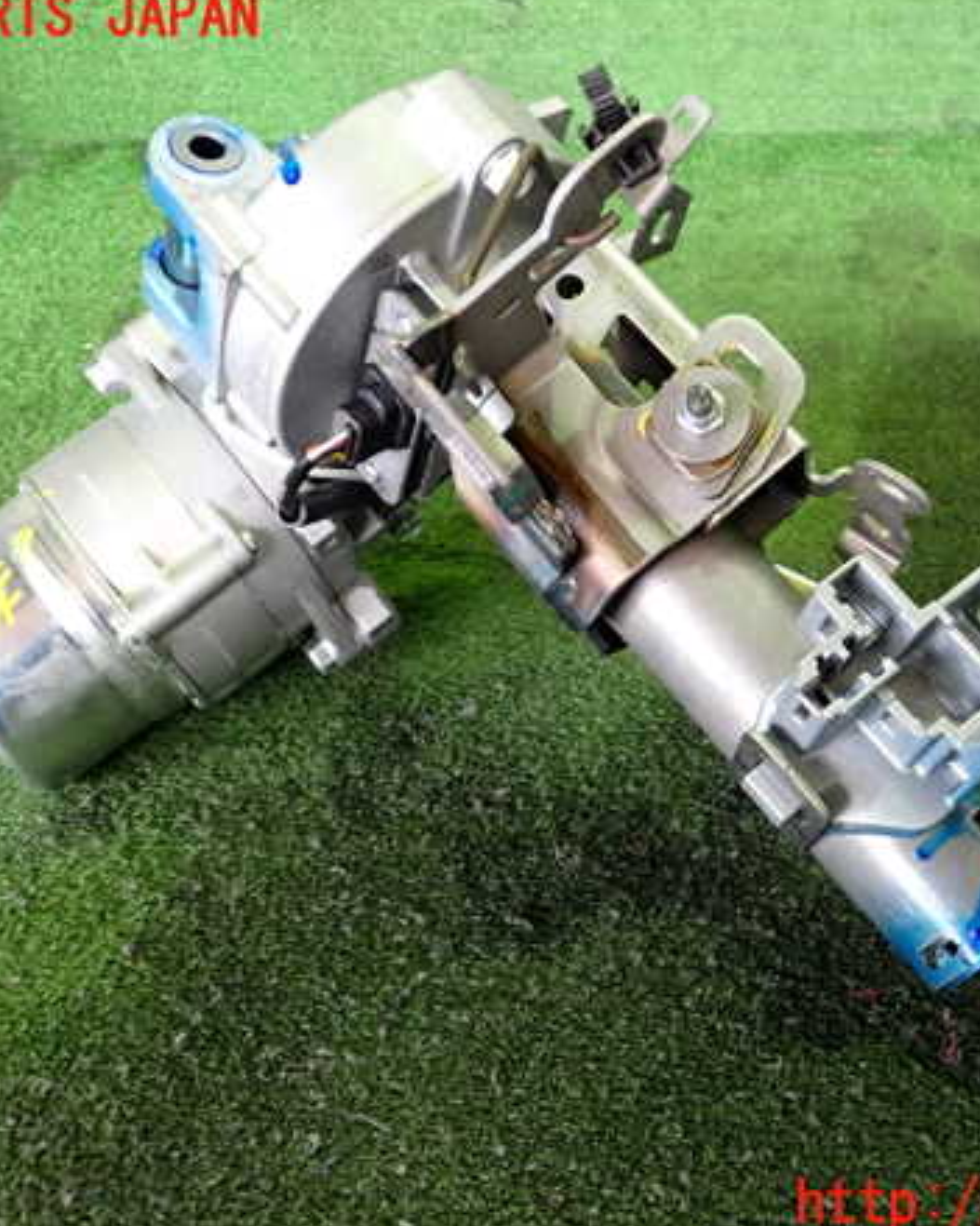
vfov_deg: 45.8
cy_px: 612
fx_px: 1451
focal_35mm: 40
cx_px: 589
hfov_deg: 37.2
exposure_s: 1/30
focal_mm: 5.4
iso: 320
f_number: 2.3
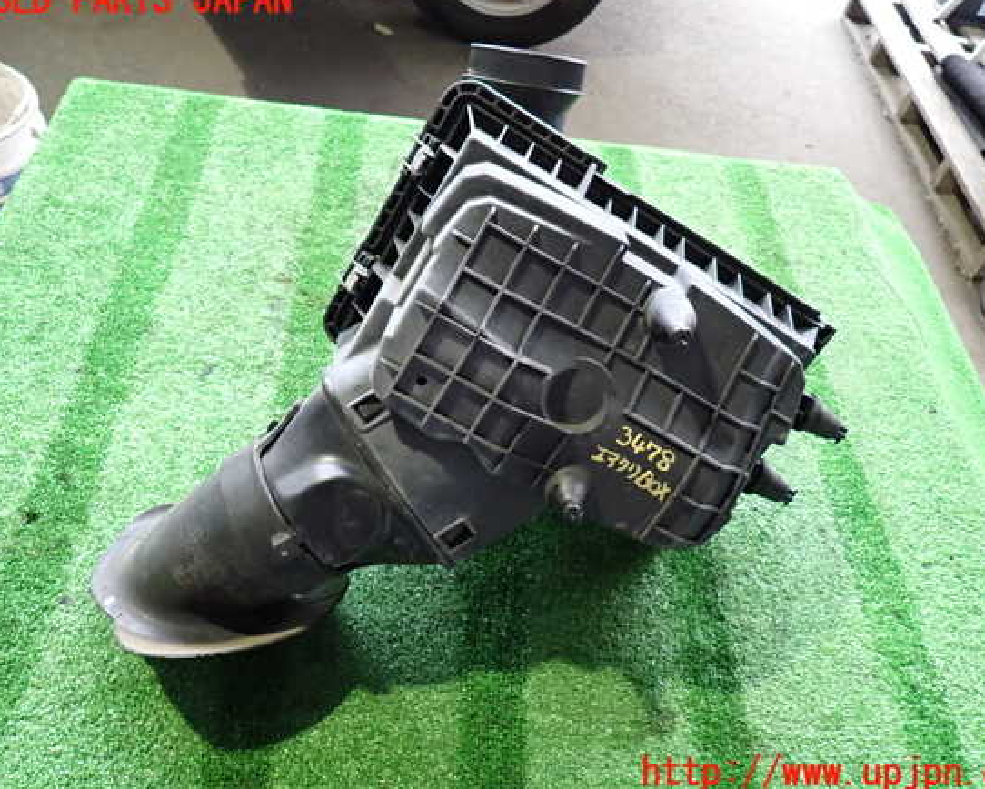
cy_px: 387
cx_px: 507
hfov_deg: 64.0
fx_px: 787
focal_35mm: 27
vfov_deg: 53.2
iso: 400
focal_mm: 4.5
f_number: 2
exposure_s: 1/30
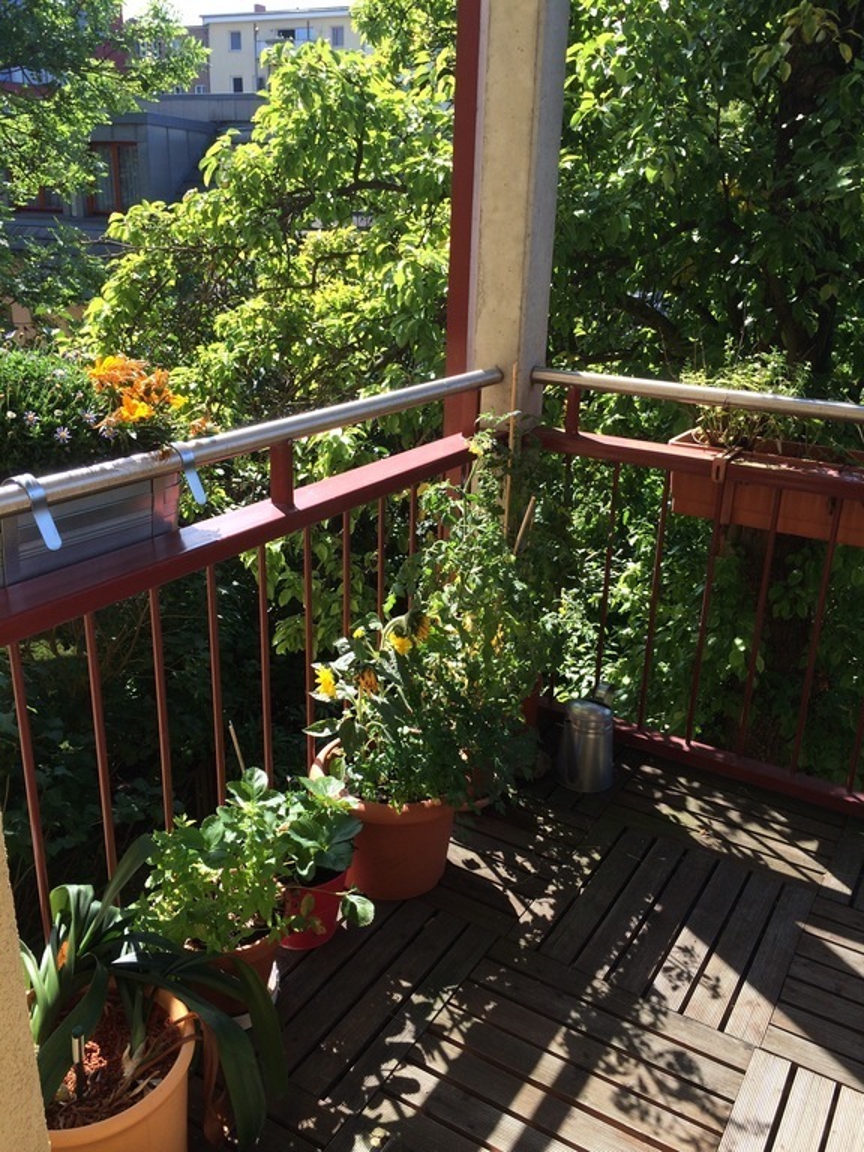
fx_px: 998
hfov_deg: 46.8
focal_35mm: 30
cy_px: 576
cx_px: 432
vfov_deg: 60.0
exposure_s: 1/570
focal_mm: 4.12
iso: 32
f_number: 2.2
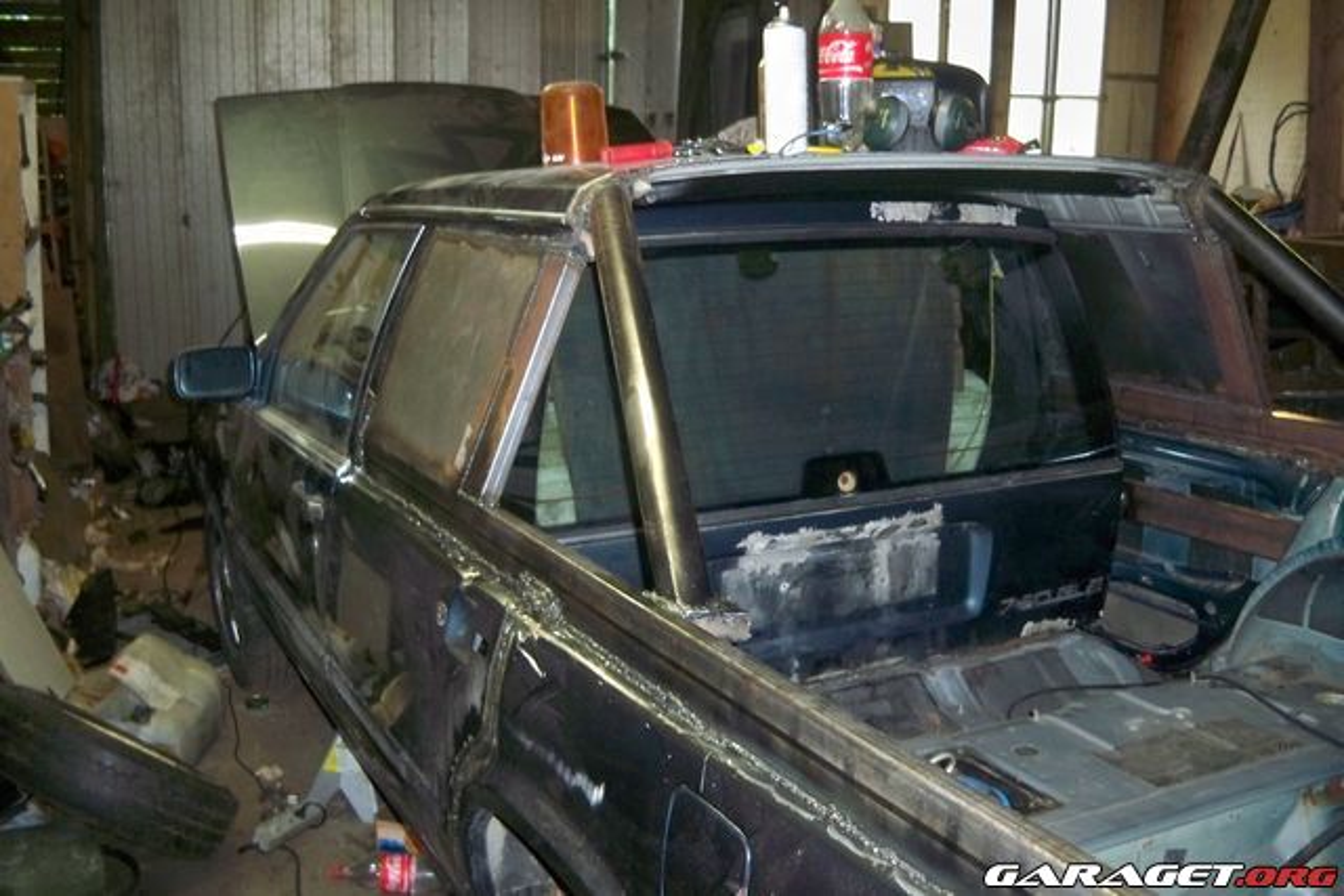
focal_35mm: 37
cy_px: 448
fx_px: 1382
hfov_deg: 51.9
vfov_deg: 36.0
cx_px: 672
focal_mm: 7.9
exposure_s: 1/30
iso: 400
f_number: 3.1
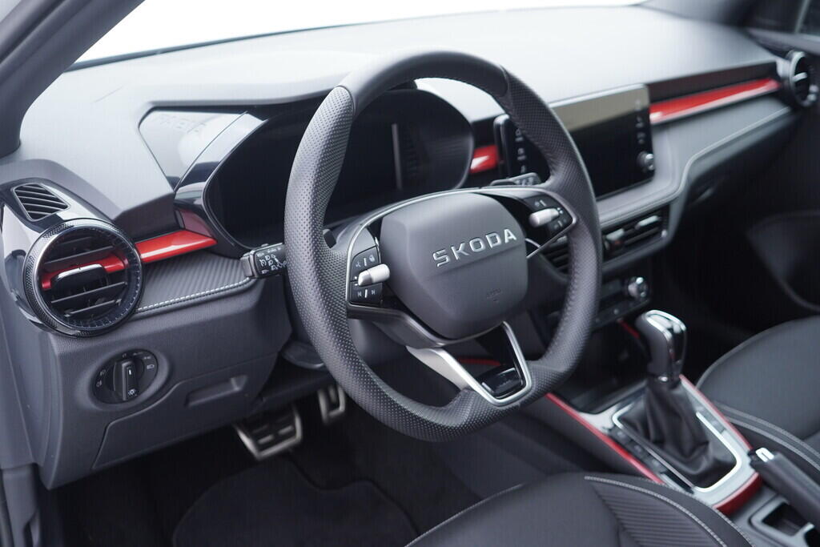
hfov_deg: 53.1
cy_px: 274
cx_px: 410
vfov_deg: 36.9
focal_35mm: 36
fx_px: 820
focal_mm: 24
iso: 250
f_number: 2.8
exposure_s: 1/40
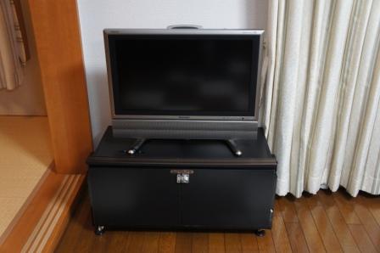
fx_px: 396
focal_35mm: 38
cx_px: 190
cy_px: 126
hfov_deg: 51.3
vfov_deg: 35.4
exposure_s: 1/40
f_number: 4
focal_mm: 25
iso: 1250
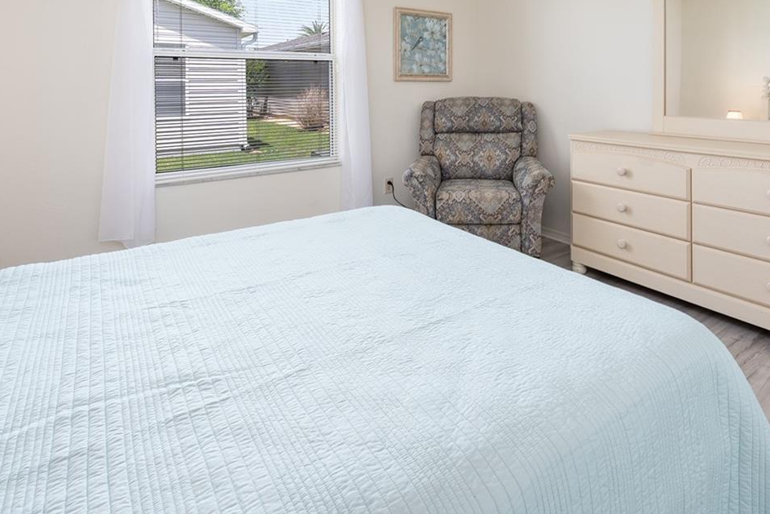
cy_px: 93
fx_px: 471
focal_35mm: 22
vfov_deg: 53.0
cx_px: 414
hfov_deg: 78.5
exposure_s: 1/15
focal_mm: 13
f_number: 8
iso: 200
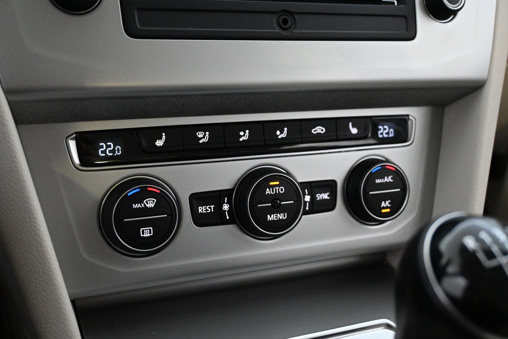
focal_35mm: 41
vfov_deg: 32.4
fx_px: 582
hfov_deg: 47.2
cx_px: 254
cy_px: 170
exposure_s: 1/40
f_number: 4.5
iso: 5600
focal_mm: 27.5
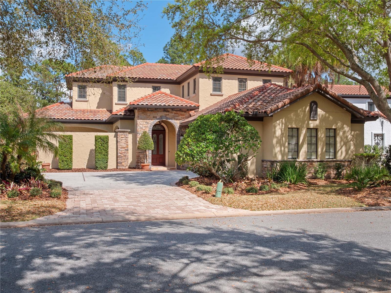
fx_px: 407
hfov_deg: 51.4
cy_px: 146
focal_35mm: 36
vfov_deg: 39.7
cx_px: 196
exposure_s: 1/320
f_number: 8
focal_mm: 18
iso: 400
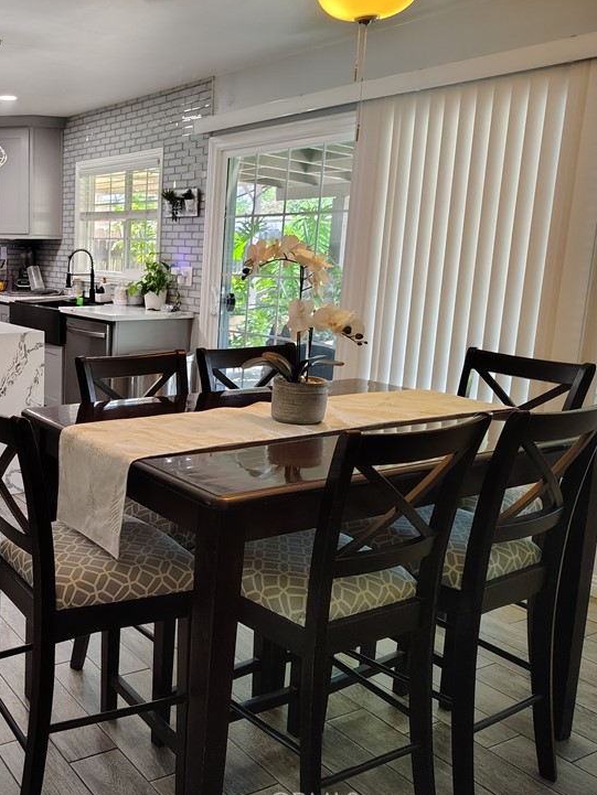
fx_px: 782
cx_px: 48
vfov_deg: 53.9
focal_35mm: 34
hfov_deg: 38.6
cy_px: 395
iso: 1684
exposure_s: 1/40
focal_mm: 5.56
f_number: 1.8
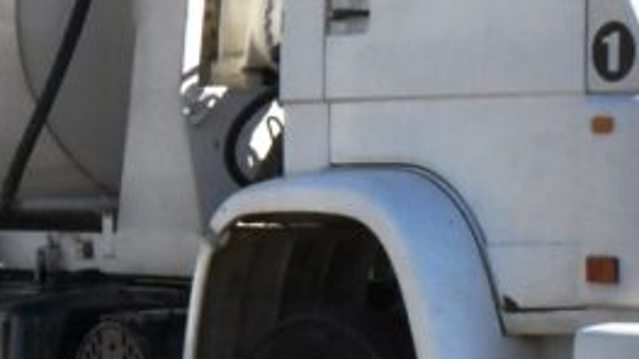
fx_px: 3694
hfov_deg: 9.8
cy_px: 56
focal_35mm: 218
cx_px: -70
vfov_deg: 5.6
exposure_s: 1/2000
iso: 8000
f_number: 22
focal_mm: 32
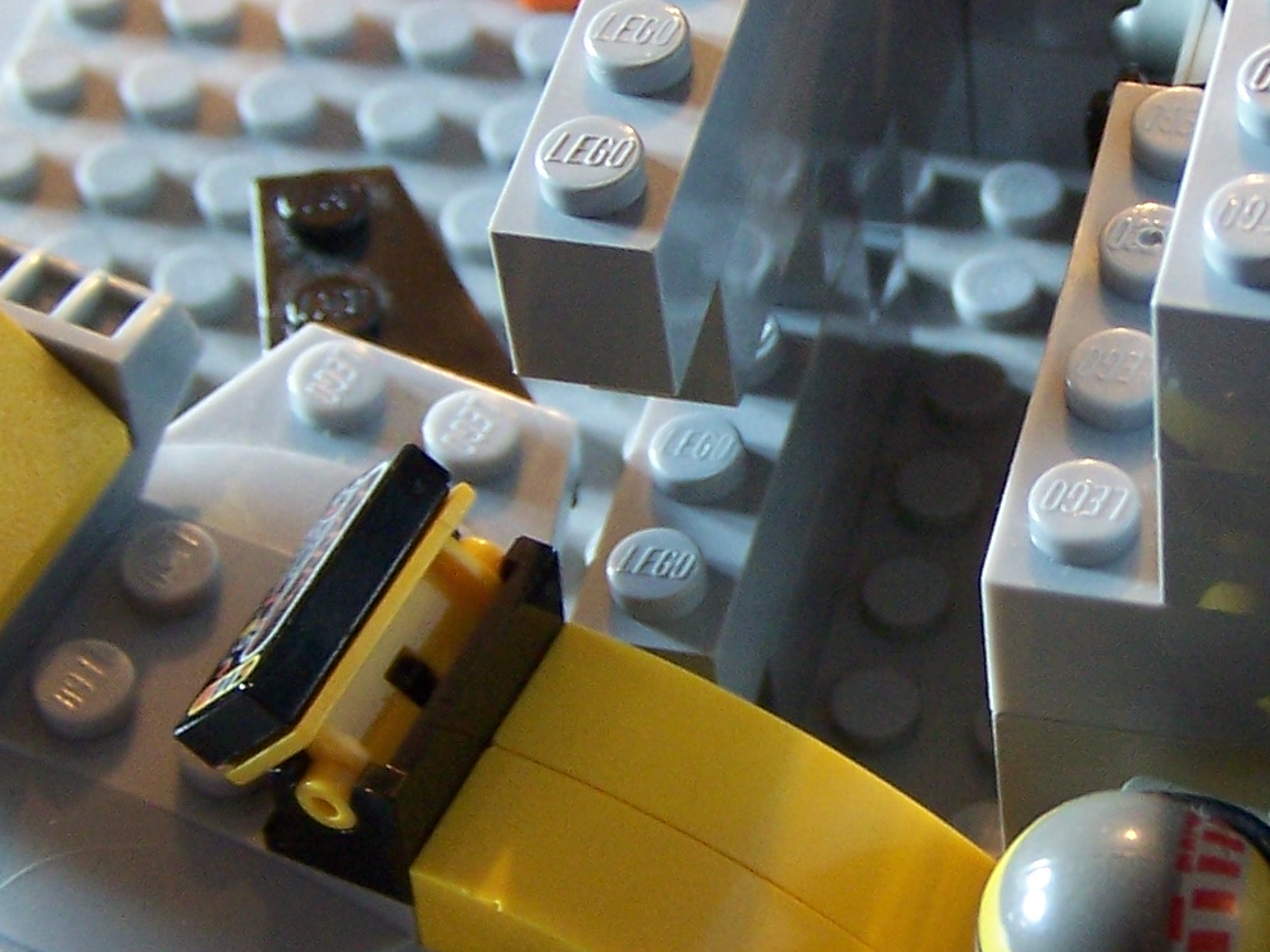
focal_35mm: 104
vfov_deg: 14.2
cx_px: 1147
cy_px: 536
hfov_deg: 18.6
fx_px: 3815
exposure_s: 1/8
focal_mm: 6.7
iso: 140
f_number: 2.8
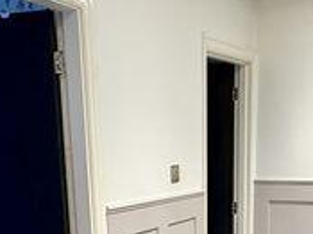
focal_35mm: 64
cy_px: 305
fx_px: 578
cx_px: 173
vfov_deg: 20.8
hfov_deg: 30.3
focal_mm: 2.22
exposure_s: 1/50
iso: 320
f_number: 2.2
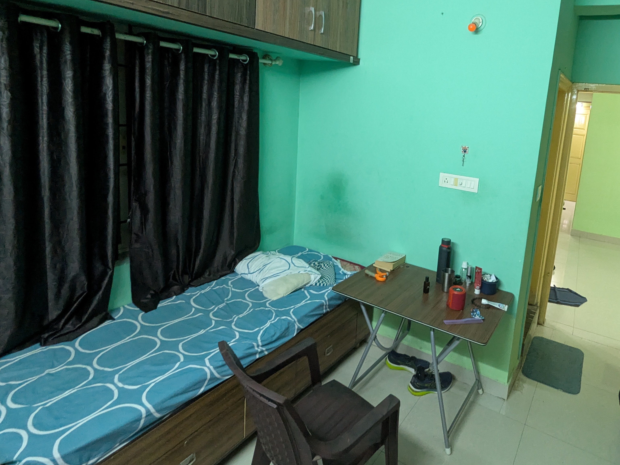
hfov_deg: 76.8
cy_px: 168
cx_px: 406
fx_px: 376
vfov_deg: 62.4
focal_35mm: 21
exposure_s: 1/25
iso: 579
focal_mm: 2.35
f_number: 2.2
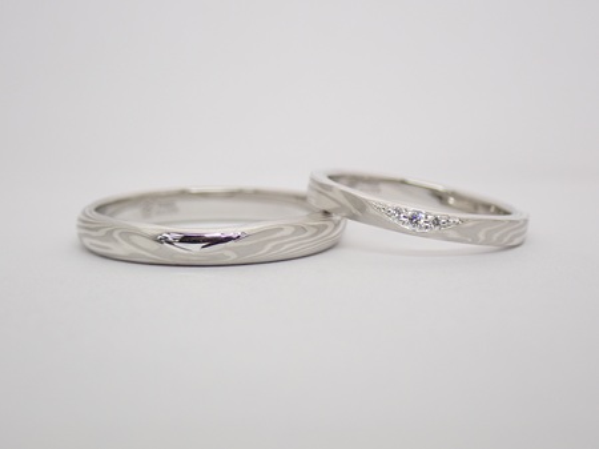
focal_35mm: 77
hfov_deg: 25.3
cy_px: 224
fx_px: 1332
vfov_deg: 19.1
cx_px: 300
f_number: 4.1
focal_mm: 13.65
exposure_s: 1/160
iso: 200
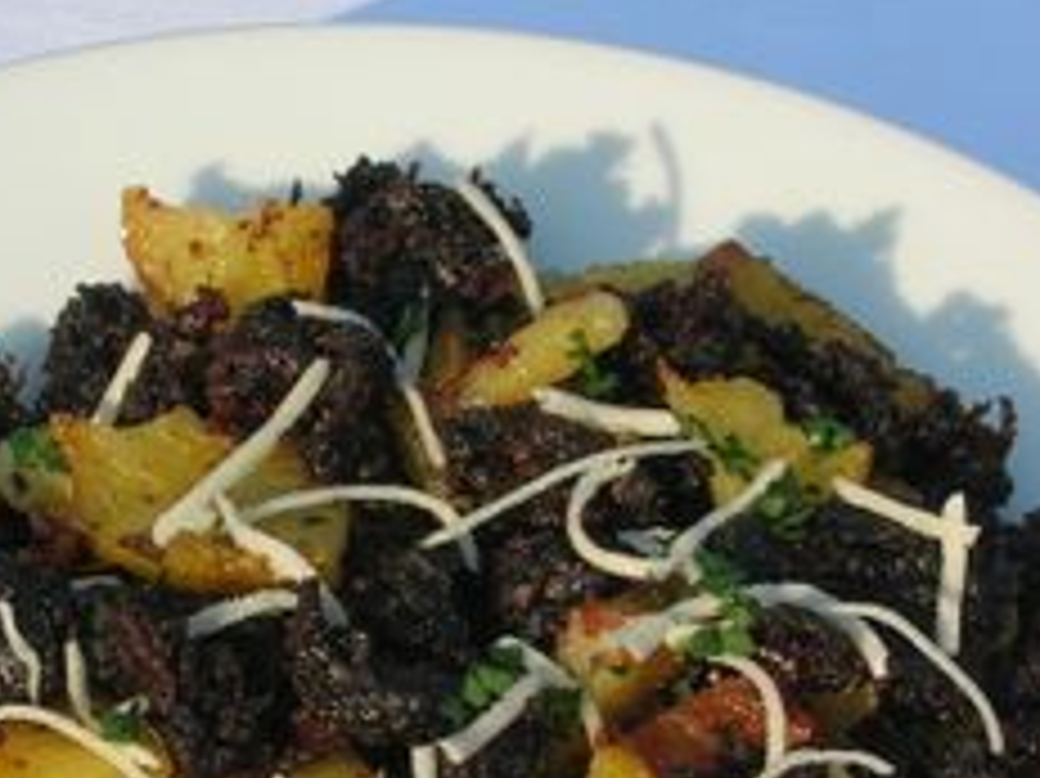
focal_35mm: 251
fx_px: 7537
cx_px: 369
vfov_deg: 5.9
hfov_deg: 7.9
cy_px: 836
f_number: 8.2
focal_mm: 23.4
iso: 64
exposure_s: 1/150
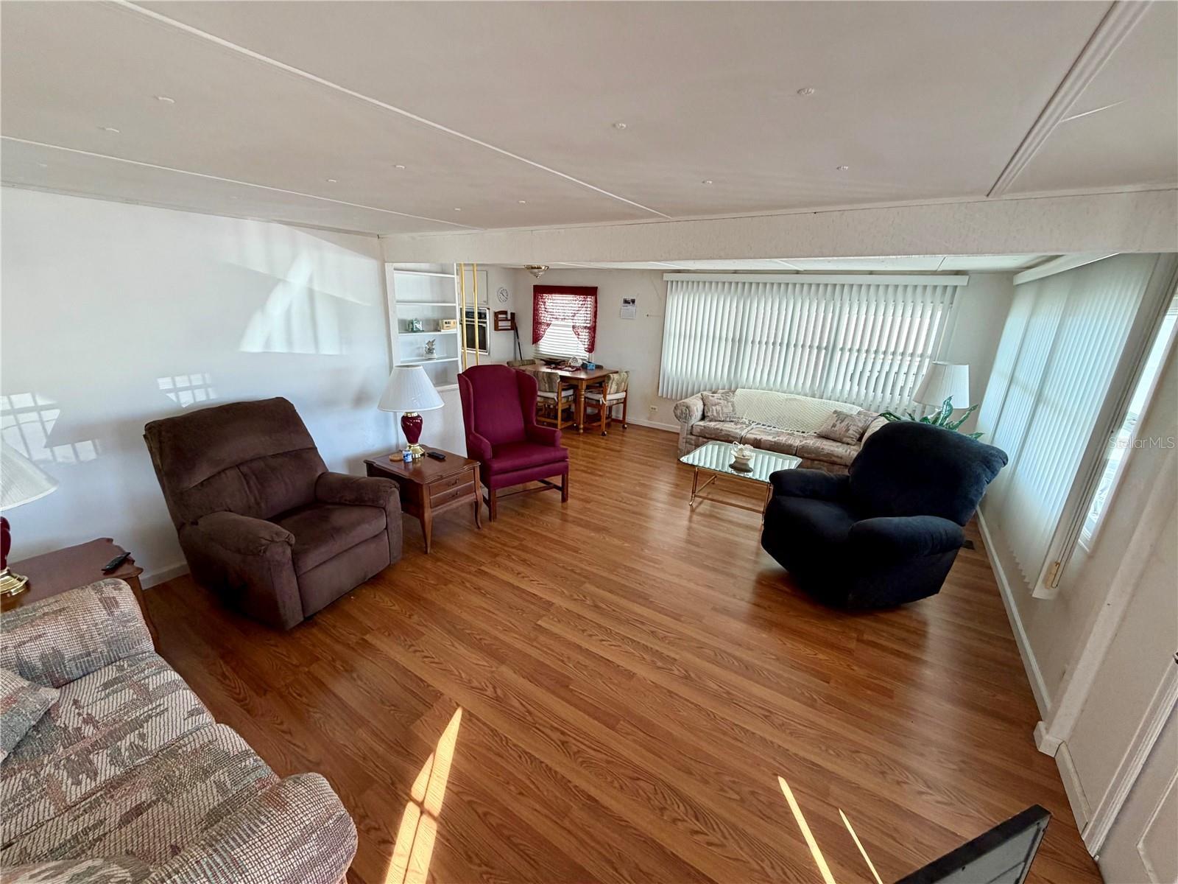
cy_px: 442
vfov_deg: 85.7
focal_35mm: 14
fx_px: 476
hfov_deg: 102.1
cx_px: 589
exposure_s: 1/121
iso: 160
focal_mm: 2.22
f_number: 2.2
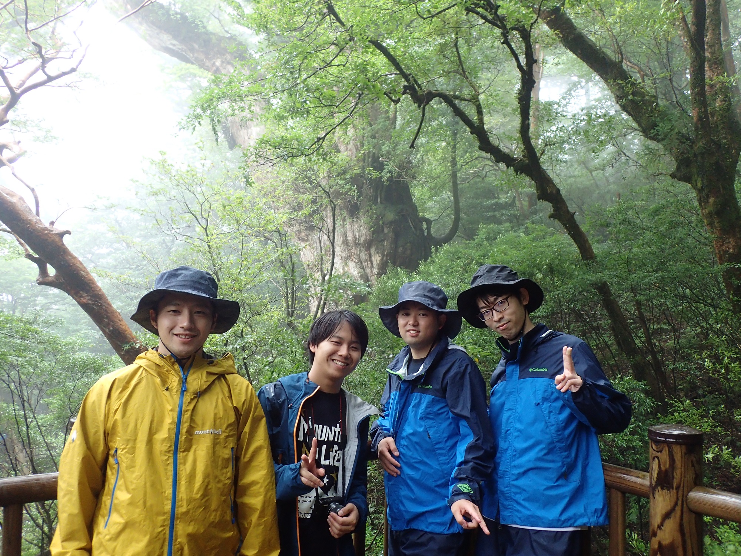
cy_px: 278
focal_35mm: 30
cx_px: 370
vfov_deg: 46.8
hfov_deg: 60.0
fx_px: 642
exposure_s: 1/30
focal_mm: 5.5
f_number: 3.2
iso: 320
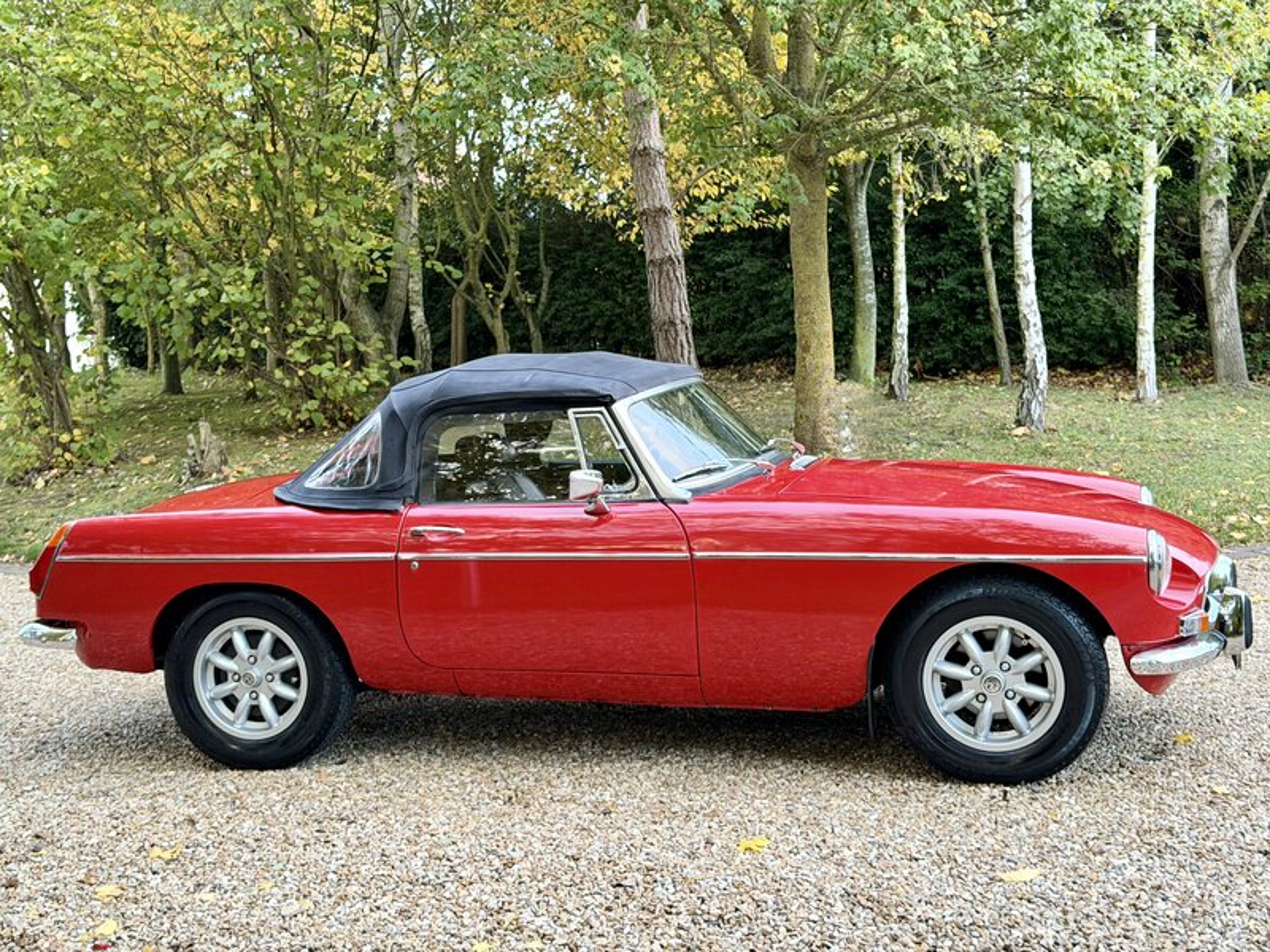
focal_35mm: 48
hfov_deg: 39.7
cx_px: 635
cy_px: 476
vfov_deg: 30.3
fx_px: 1761
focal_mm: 6.76
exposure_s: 1/60
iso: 250
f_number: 1.78
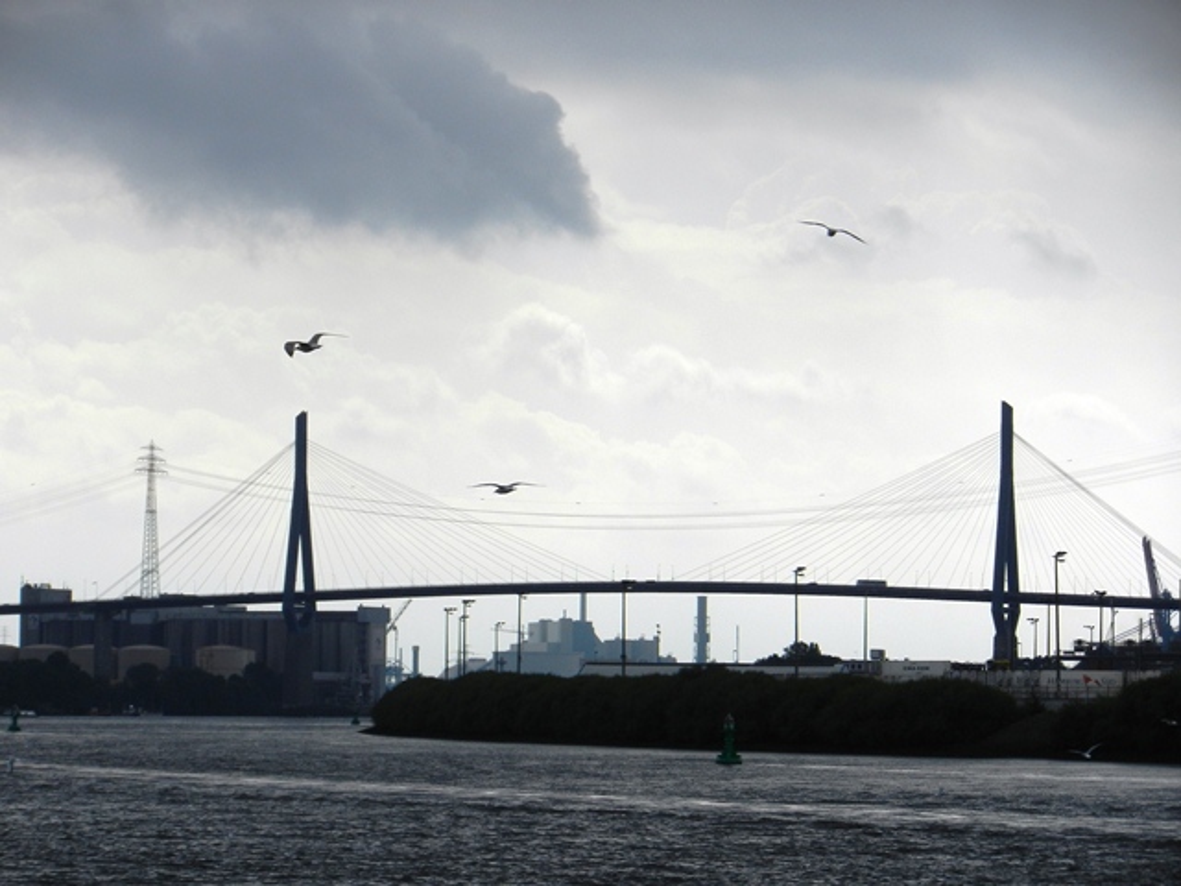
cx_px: 590
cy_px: 443
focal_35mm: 144
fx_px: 4913
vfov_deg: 10.3
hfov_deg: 13.7
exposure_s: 1/1600
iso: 160
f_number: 5.2
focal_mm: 25.9
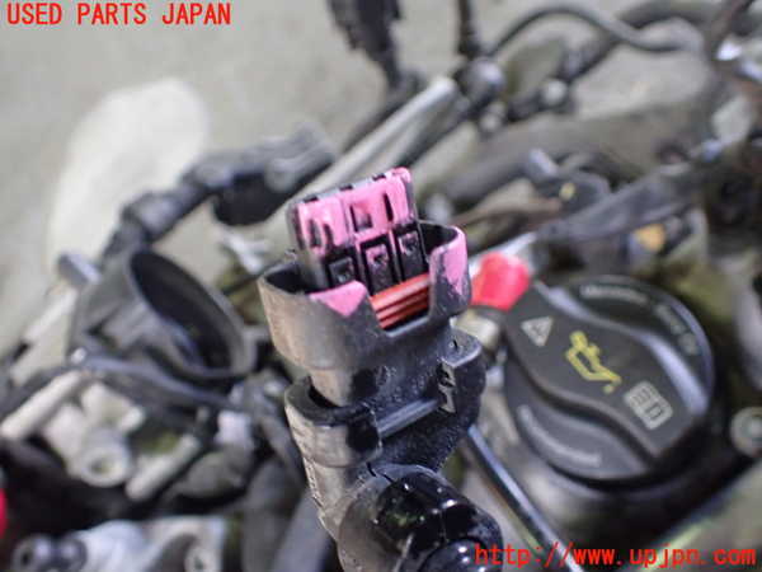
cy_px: 286
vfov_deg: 46.8
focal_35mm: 30
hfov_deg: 60.0
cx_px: 381
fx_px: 660
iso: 800
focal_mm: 5.4
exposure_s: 1/40
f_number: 2.3
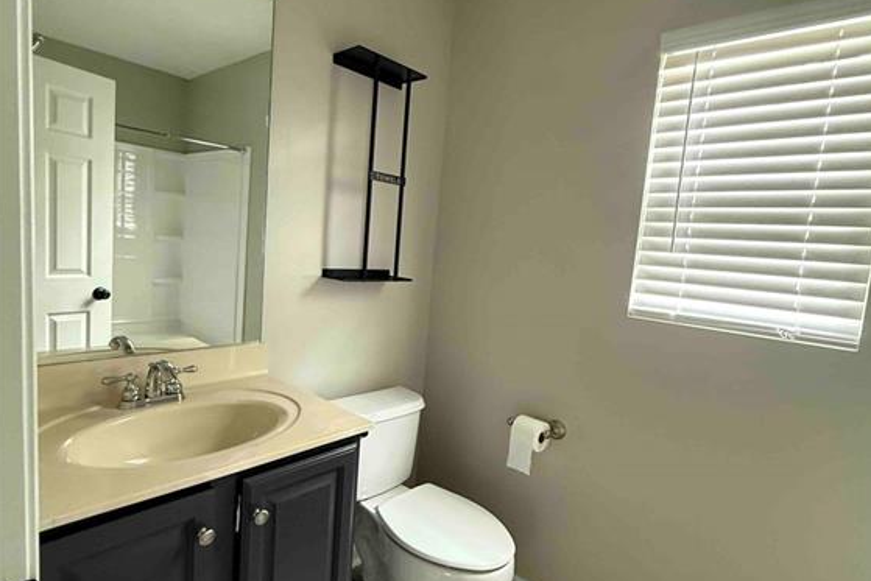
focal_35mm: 20
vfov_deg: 61.9
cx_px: 443
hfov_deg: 84.0
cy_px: 302
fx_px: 484
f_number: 2.2
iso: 640
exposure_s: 1/60
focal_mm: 2.22
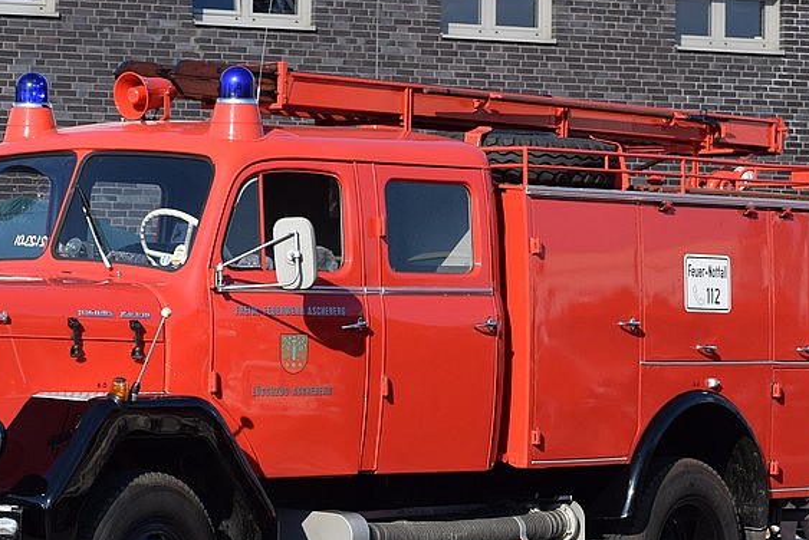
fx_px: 2963
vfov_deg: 10.4
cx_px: 279
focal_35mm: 132
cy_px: 366
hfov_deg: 15.5
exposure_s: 1/320
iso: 200
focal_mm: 55
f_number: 9
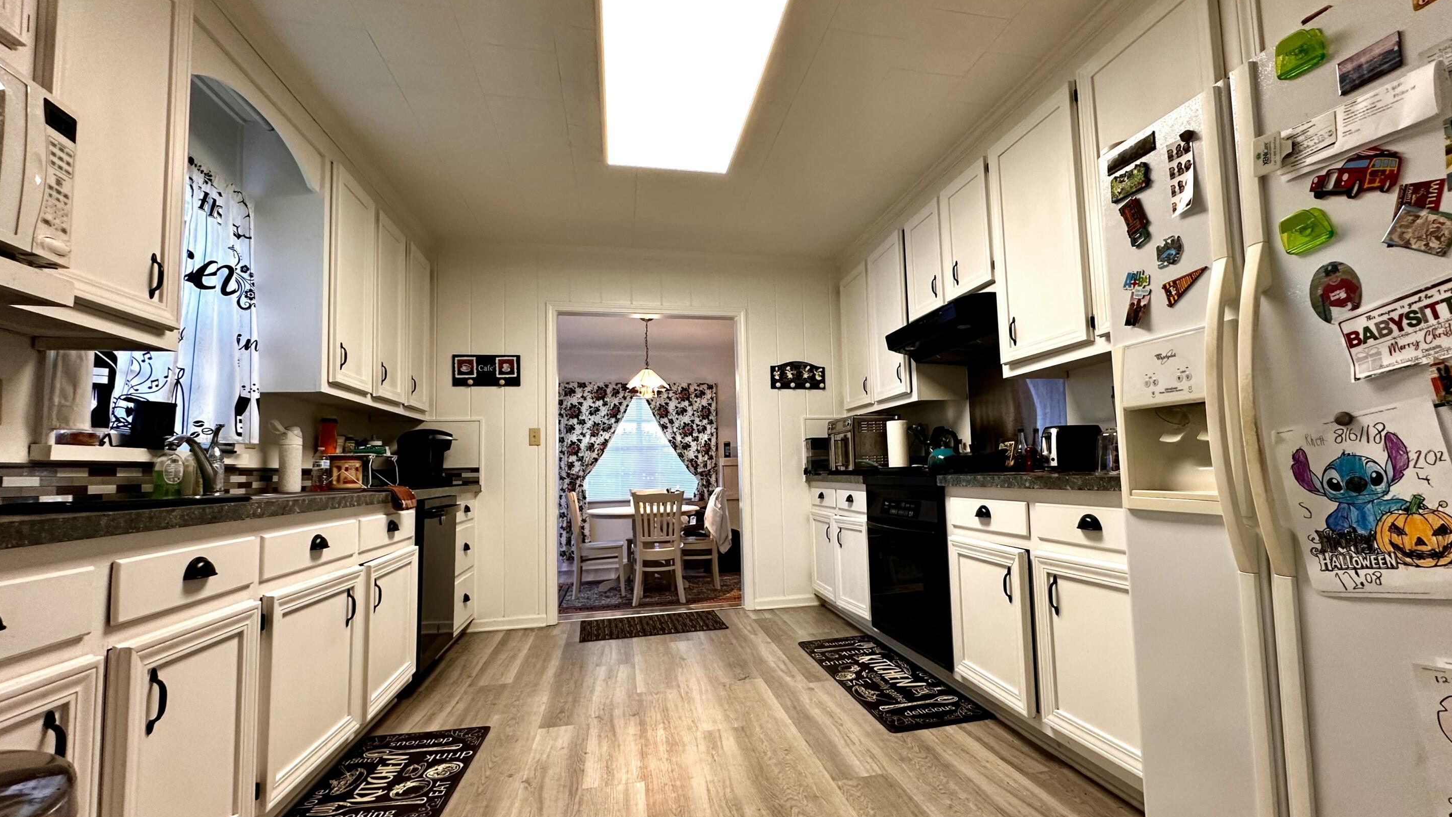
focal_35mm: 16
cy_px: 429
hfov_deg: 99.3
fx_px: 616
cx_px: 759
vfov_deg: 67.1
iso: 200
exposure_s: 1/60
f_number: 2.2
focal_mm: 2.22
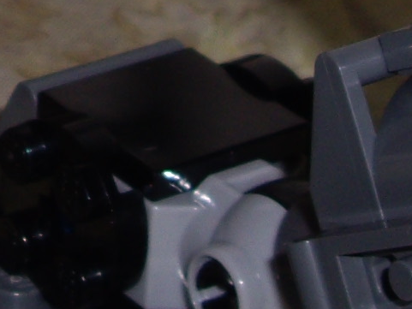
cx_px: -72
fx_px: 3429
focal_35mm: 288
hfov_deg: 6.8
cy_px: -238
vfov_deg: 5.1
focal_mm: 7.9
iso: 64
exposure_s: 1/40
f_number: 8
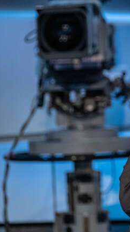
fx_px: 1589
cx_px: 170
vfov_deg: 8.3
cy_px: 114
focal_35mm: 259
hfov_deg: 4.7
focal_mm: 106
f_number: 2.8
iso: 4000
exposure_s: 1/680
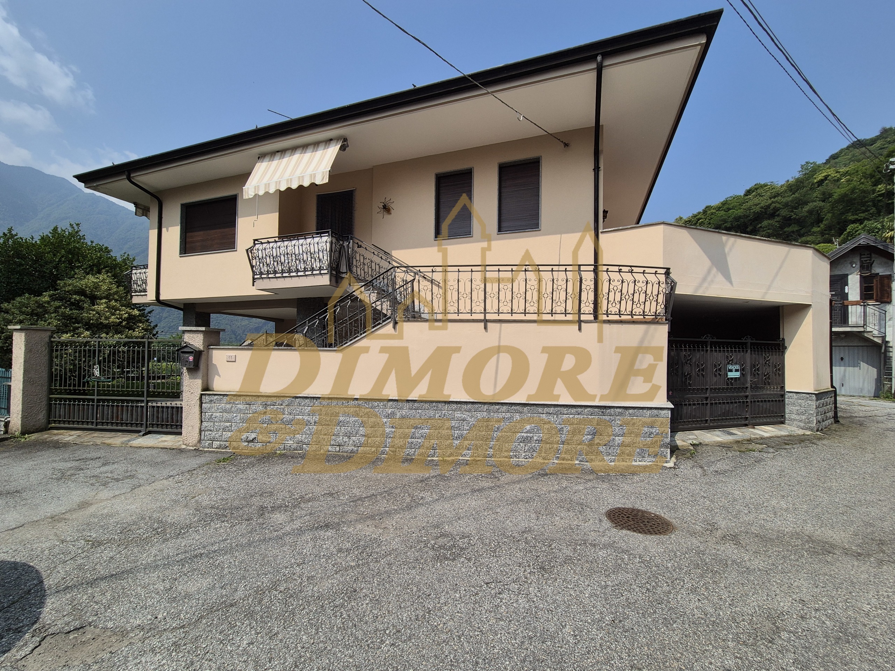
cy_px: 336
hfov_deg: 106.2
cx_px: 448
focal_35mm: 13
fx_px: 336
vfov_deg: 89.9
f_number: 2.2
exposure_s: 1/2928
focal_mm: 2.2
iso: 50
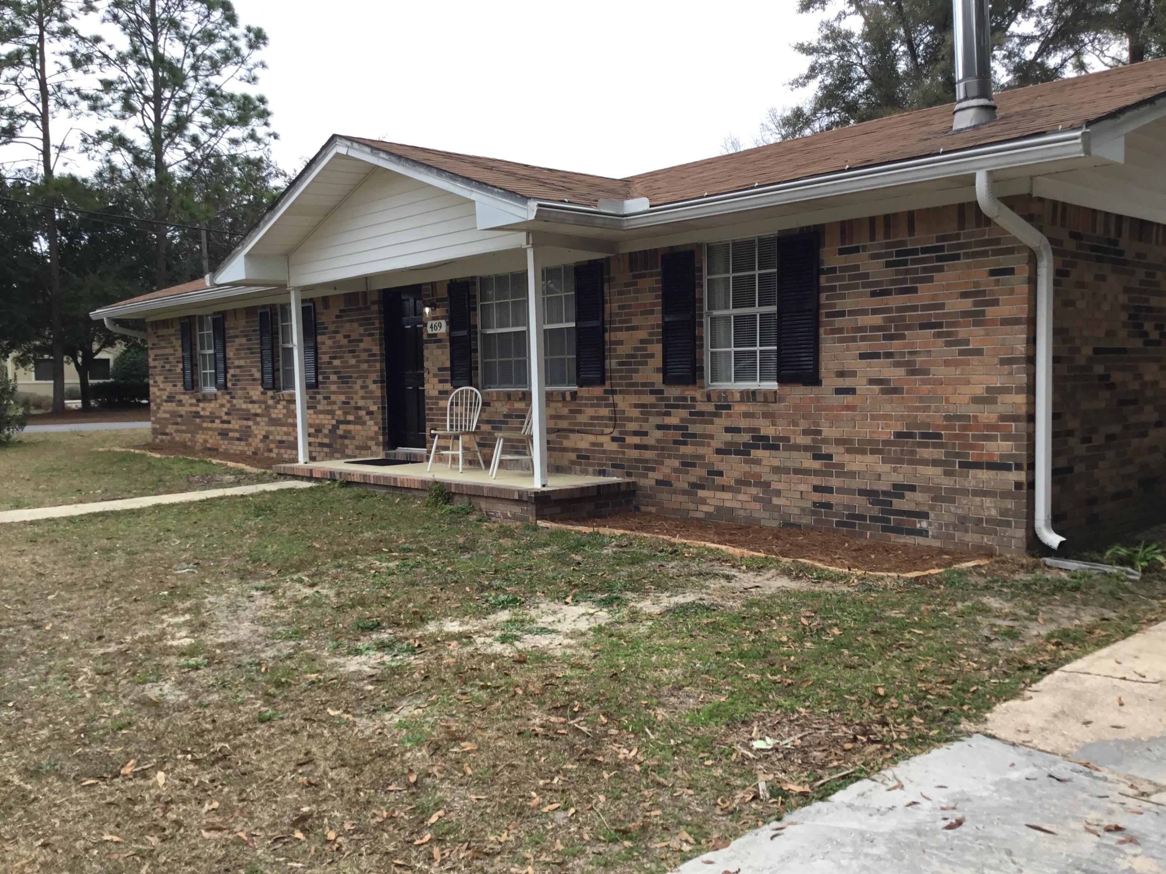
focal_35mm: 31
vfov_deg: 45.4
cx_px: 583
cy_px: 437
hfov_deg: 58.4
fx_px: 1044
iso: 25
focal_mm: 3.3
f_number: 2.4
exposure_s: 1/251
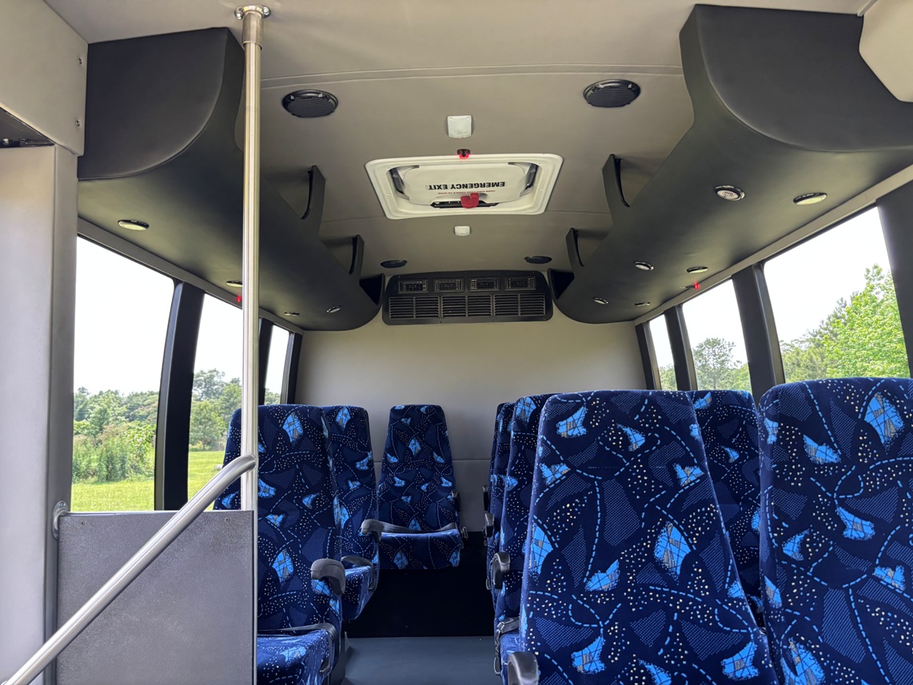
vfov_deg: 53.1
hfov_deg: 67.3
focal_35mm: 26
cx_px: 456
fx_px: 686
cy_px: 342
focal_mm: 5.96
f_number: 1.6
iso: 320
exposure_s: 1/60
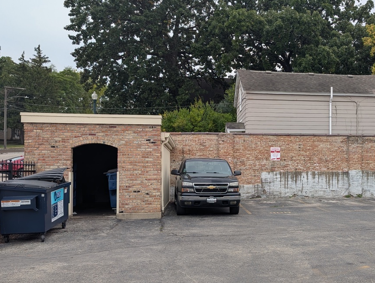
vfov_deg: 36.0
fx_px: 434
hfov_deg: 44.3
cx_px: 303
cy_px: 164
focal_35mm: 40
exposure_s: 1/359
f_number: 1.68
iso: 21
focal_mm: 6.9
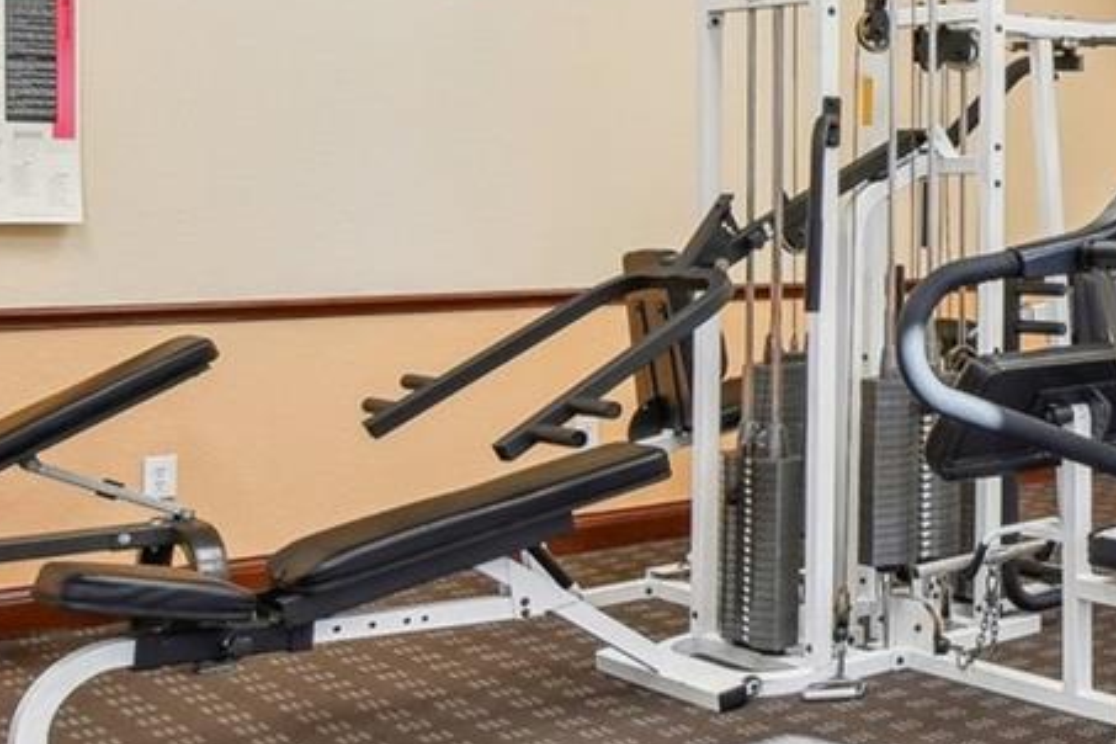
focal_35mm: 53
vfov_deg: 25.2
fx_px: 1643
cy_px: 180
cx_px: 1340
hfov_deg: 31.4
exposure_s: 1/6
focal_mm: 10
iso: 100
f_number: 7.1
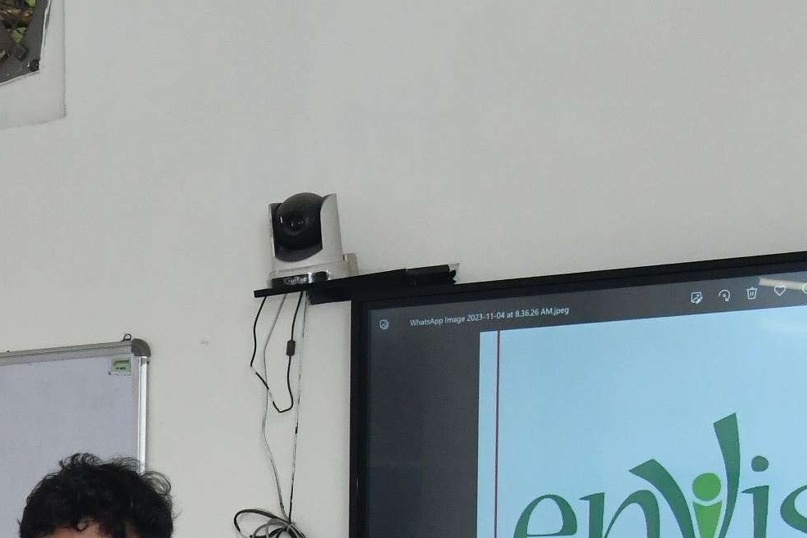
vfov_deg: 9.7
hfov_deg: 13.7
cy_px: 990
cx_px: -633
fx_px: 3003
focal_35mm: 134
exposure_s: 1/160
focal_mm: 32
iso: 1250
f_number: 7.1
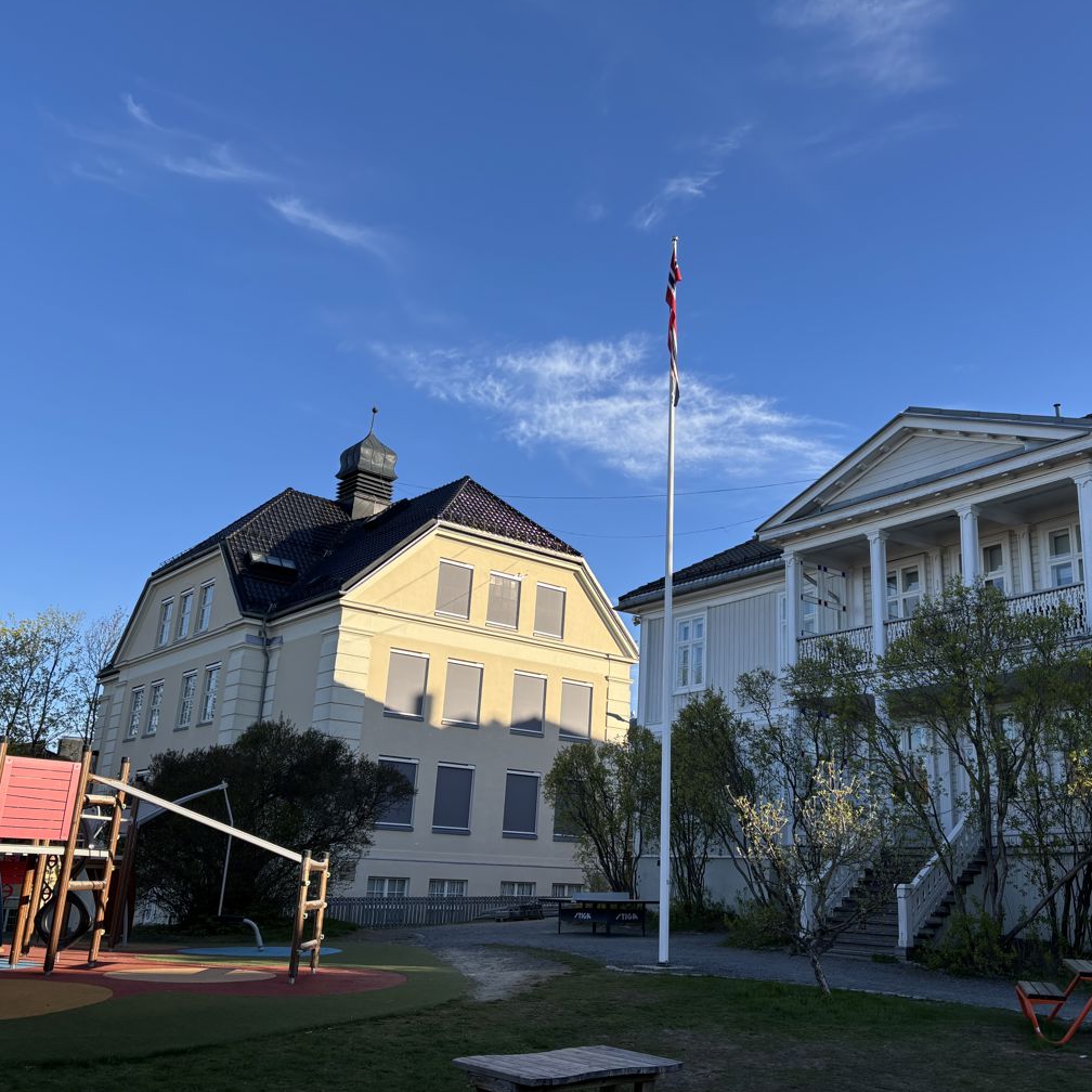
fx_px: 1106
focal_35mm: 31
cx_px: 633
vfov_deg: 52.5
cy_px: 546
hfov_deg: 52.3
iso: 50
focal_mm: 5.96
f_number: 1.6
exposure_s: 1/1590
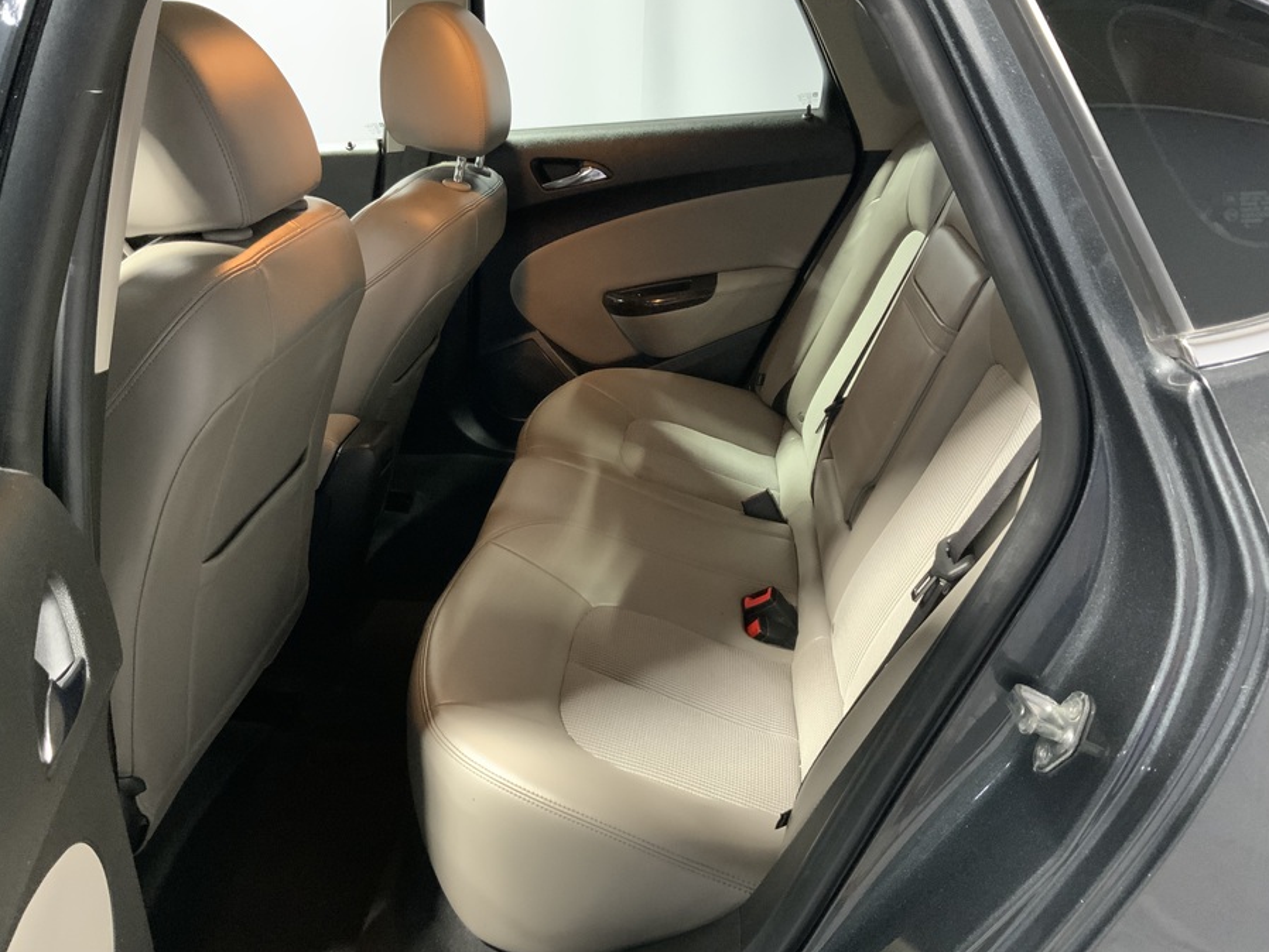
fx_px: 1137
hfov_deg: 58.3
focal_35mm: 31
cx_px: 599
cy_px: 446
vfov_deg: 45.4
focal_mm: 3
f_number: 1.8
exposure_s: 1/40
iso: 250
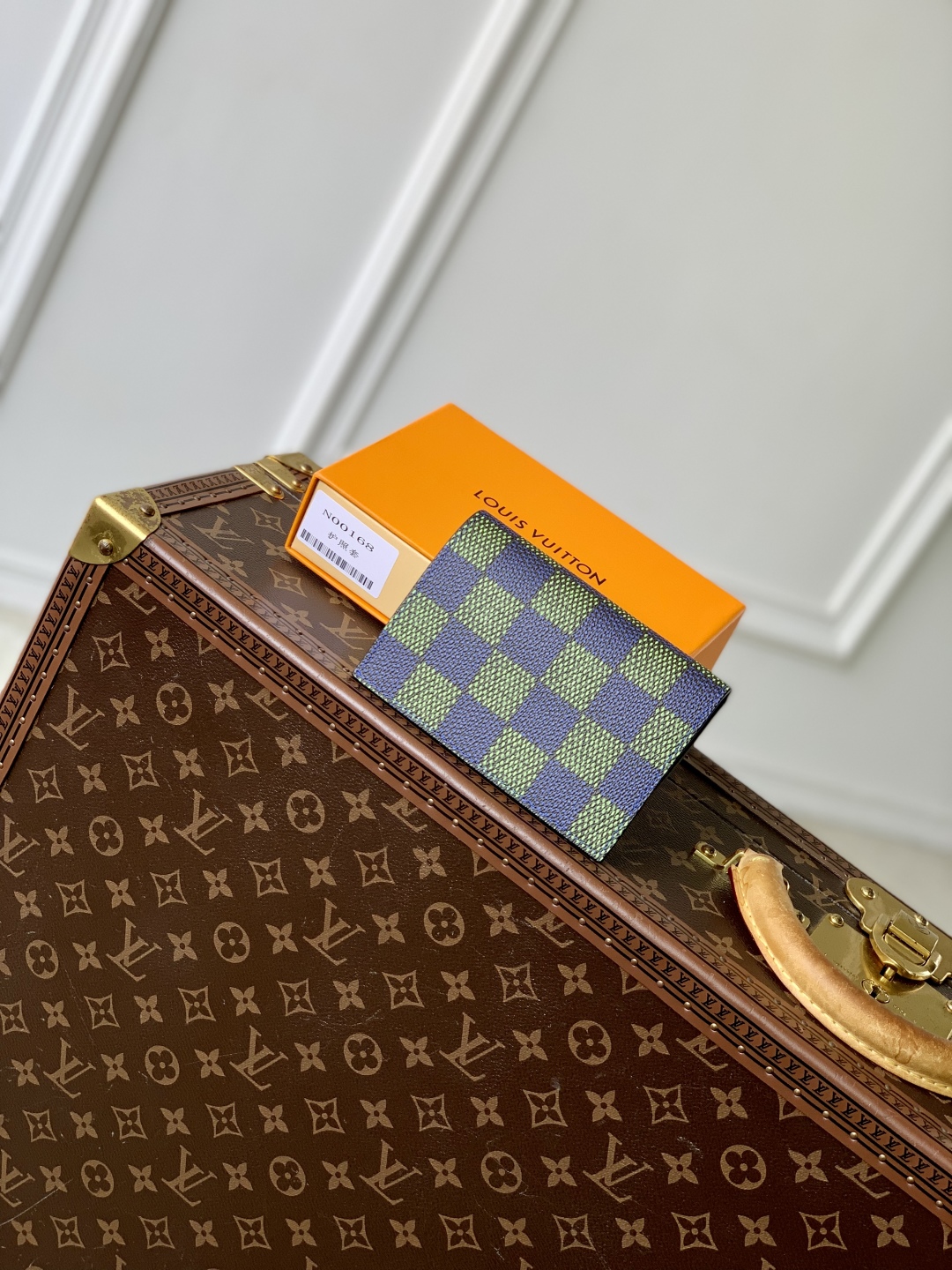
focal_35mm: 52
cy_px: 635
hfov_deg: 28.0
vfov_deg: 36.8
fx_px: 1907
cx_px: 476
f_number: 2.4
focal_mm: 6
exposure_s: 1/122
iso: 20
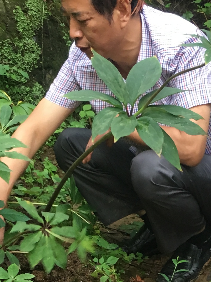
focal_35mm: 99
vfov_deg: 18.8
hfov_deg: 14.9
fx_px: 804
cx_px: 151
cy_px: 339
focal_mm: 4.15
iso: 50
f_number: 2.2
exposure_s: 1/33
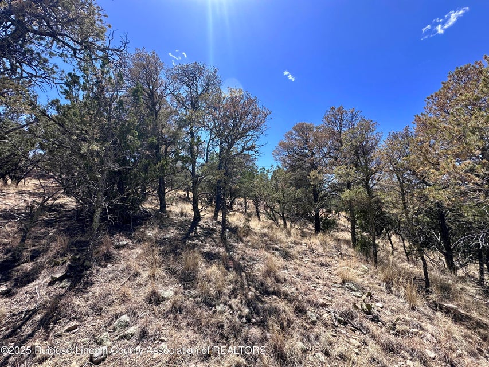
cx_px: 244
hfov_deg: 102.1
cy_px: 184
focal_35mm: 14
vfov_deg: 85.7
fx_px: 198
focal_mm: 2.22
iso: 40
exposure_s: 1/1006
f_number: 2.2
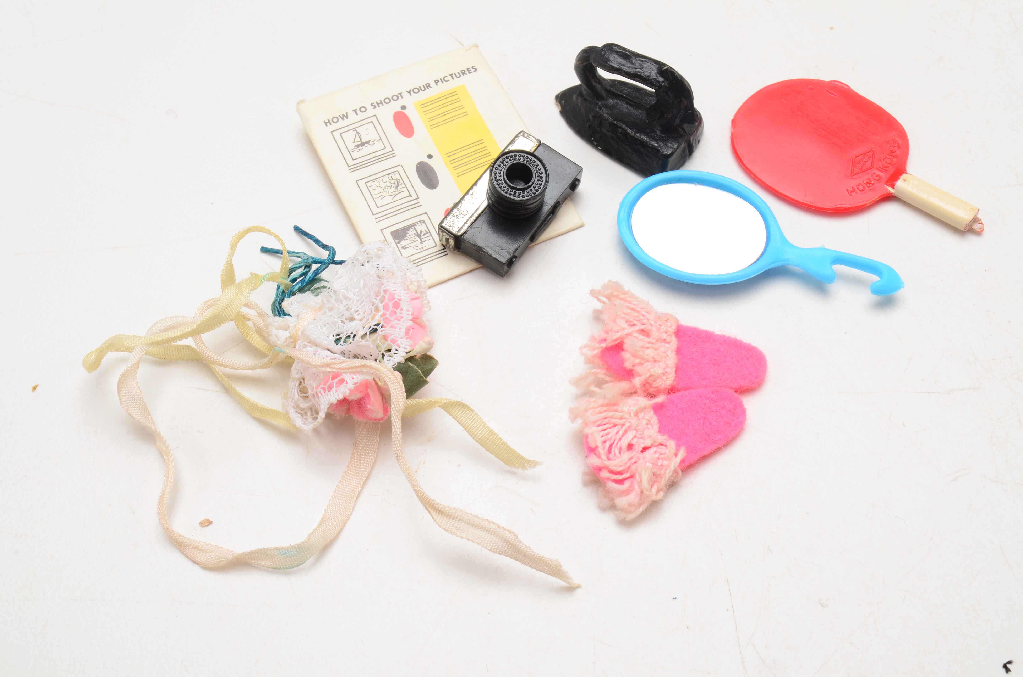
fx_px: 1489
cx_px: 512
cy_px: 338
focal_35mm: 52
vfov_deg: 25.6
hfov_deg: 37.9
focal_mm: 35
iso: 100
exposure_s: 1/160
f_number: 22
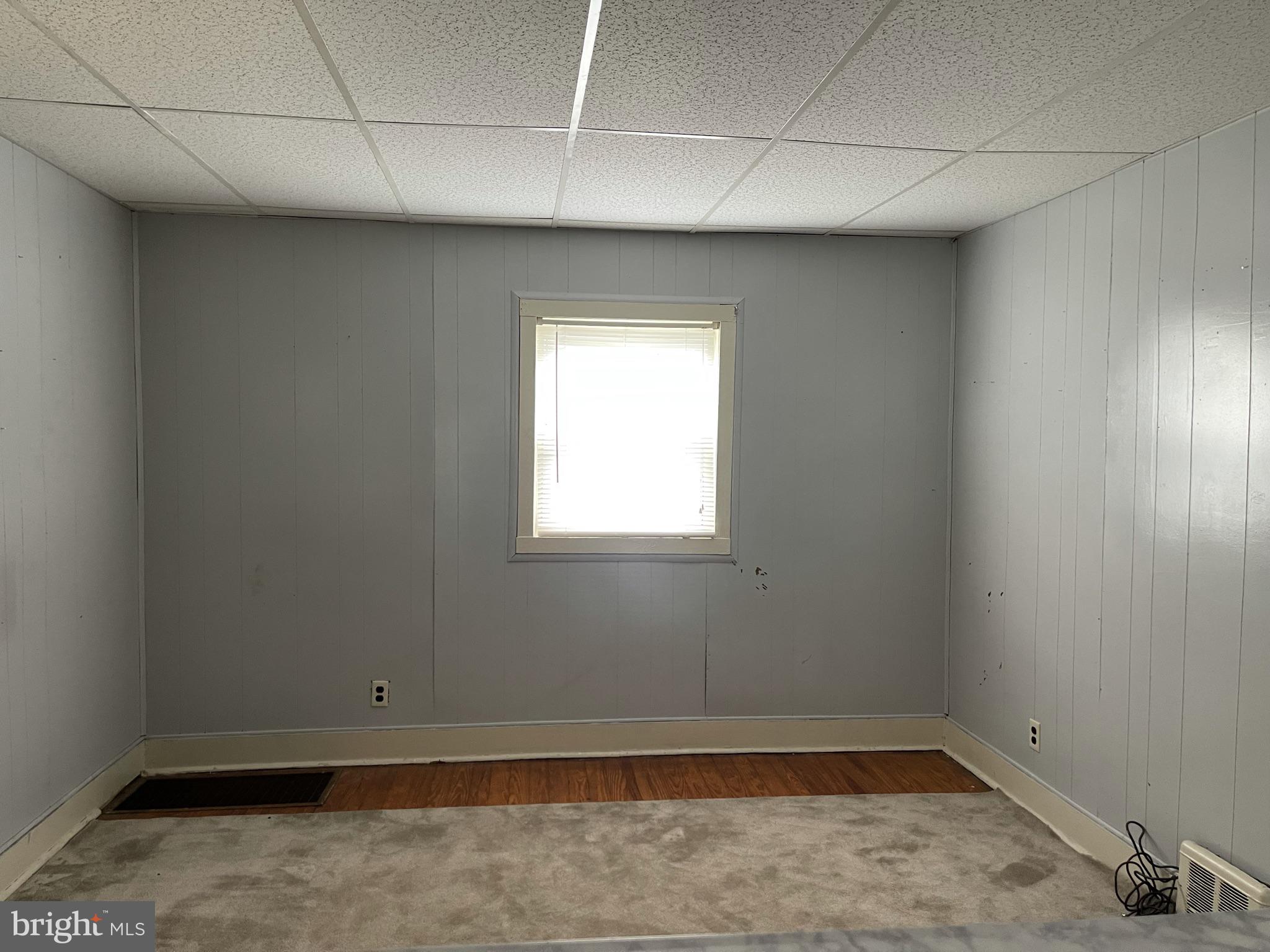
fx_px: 954
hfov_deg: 67.3
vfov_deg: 53.1
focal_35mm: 26
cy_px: 476
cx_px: 635
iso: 250
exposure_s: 1/60
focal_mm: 5.1
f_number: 1.6
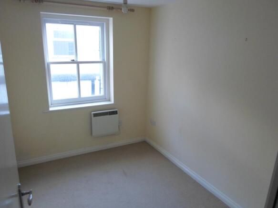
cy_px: 104
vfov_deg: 54.9
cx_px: 139
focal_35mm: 25
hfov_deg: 69.4
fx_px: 201
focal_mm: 4.5
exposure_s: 1/30
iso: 240
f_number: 2.5
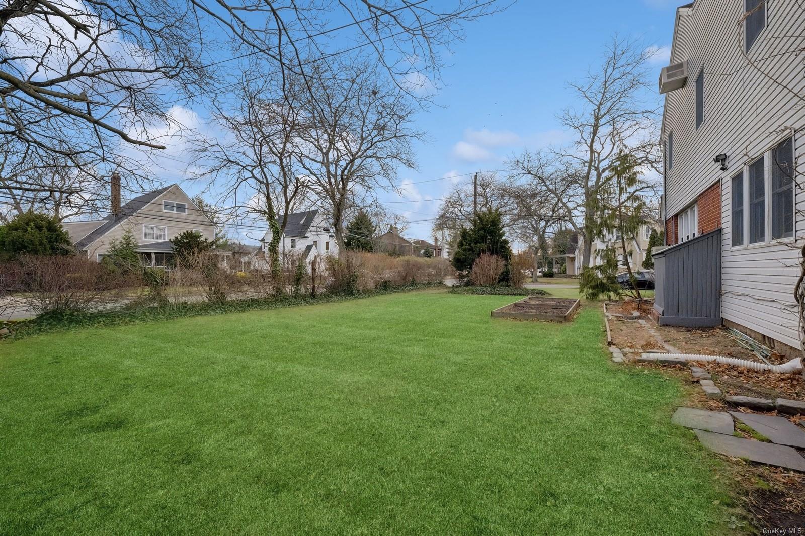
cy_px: 268
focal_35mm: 14
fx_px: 324
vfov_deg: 79.2
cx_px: 402
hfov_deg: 102.3
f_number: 8
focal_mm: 14.5
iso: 640
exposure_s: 1/1250
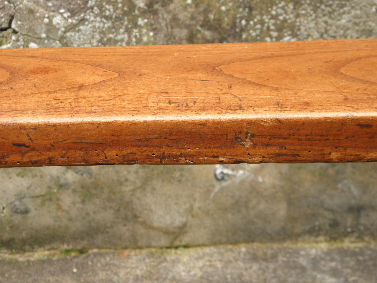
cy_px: 142
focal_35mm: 50
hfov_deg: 38.2
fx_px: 545
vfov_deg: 29.1
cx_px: 188
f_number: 4
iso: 100
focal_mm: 9.1
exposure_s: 1/50
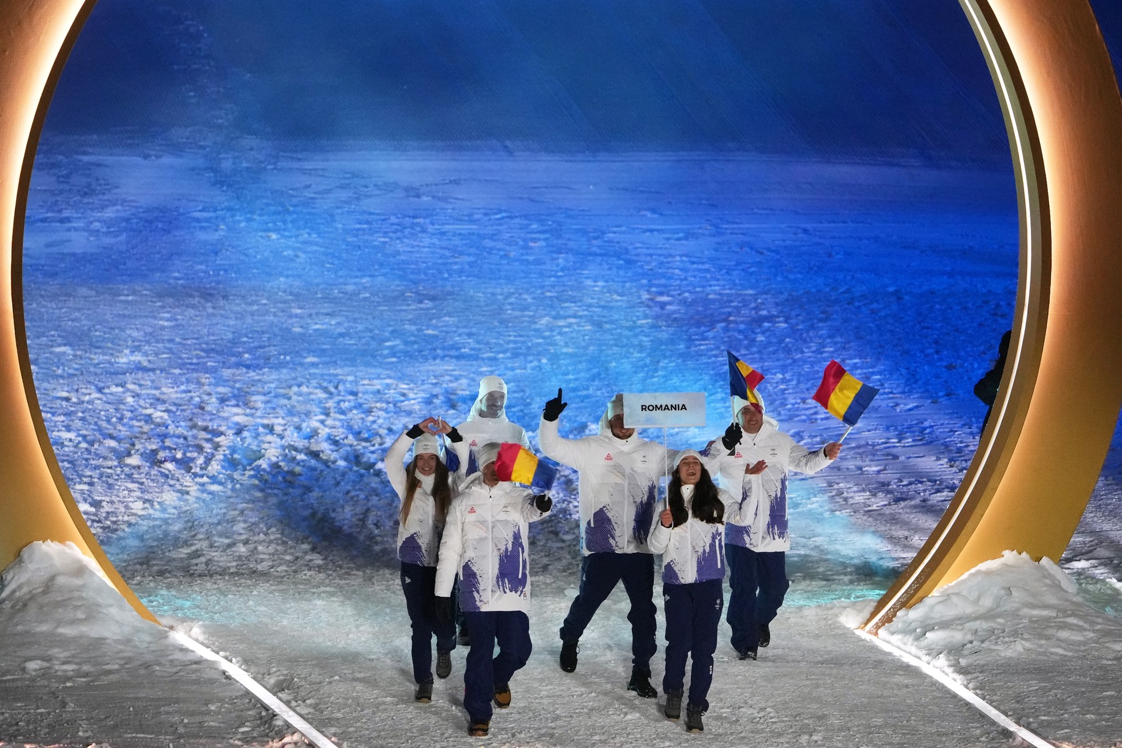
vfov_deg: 2.3
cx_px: 561
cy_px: 374
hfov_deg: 3.4
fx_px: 18699
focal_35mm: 600
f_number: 2.8
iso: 5000
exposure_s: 1/500
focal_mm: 400
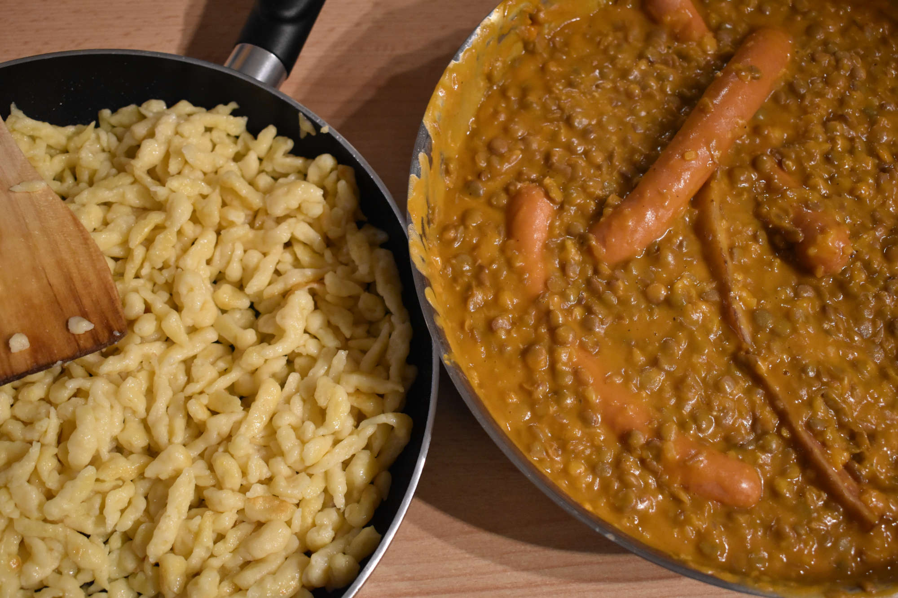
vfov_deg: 30.8
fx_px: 1085
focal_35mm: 44
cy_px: 299
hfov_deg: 45.0
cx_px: 449
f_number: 4.2
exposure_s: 1/60
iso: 2500
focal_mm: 29
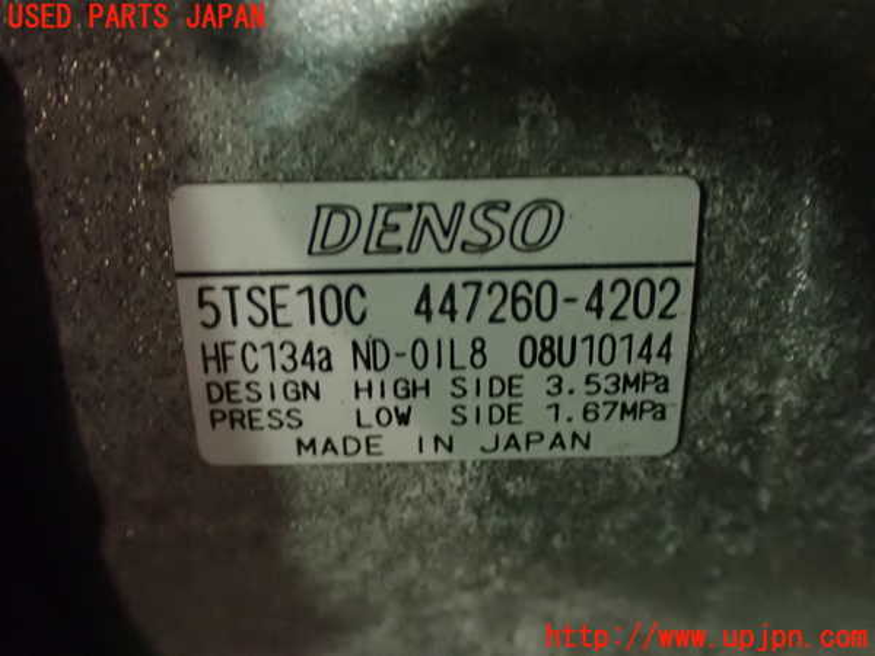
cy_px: 328
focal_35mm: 38
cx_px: 438
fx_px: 961
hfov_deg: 49.0
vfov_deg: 37.7
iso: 1600
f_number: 2.7
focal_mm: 6.83
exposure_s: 1/20
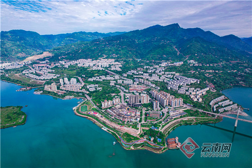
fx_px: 154
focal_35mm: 22
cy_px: 84
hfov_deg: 78.6
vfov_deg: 57.2
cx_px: 126
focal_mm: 8.38
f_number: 2.8
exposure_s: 1/400
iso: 150
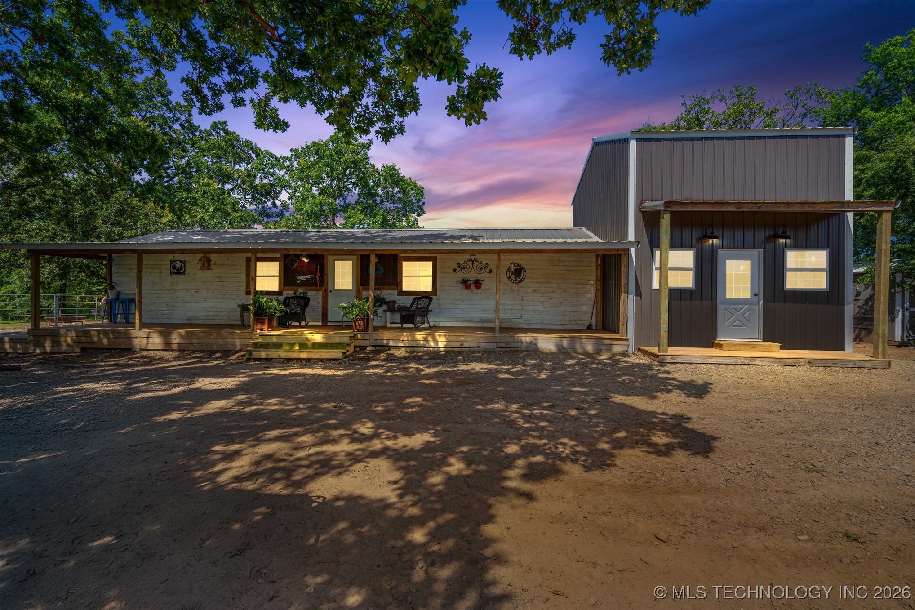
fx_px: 407
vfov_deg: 73.7
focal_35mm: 16
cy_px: 305
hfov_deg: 96.7
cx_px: 458
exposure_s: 1/60
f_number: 8
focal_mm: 16
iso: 400
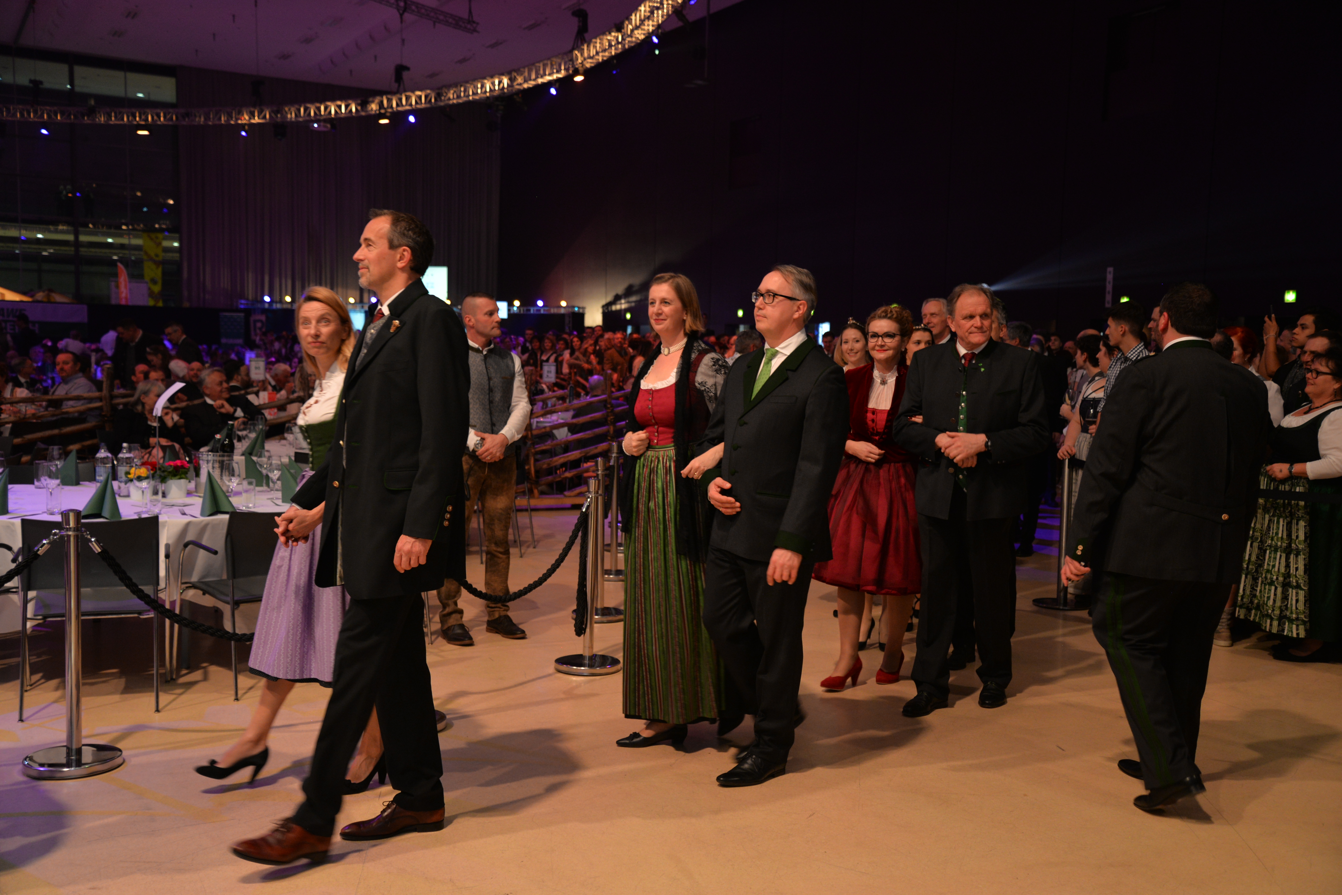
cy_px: 448
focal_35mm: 38
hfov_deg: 50.7
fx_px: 1416
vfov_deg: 35.1
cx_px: 671
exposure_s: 1/60
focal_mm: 38
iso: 800
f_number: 4.2
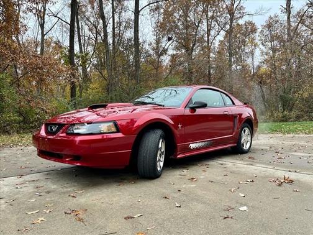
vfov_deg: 53.1
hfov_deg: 67.3
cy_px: 118
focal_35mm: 26
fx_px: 235
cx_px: 156
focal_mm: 5.1
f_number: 1.6
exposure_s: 1/228
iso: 40
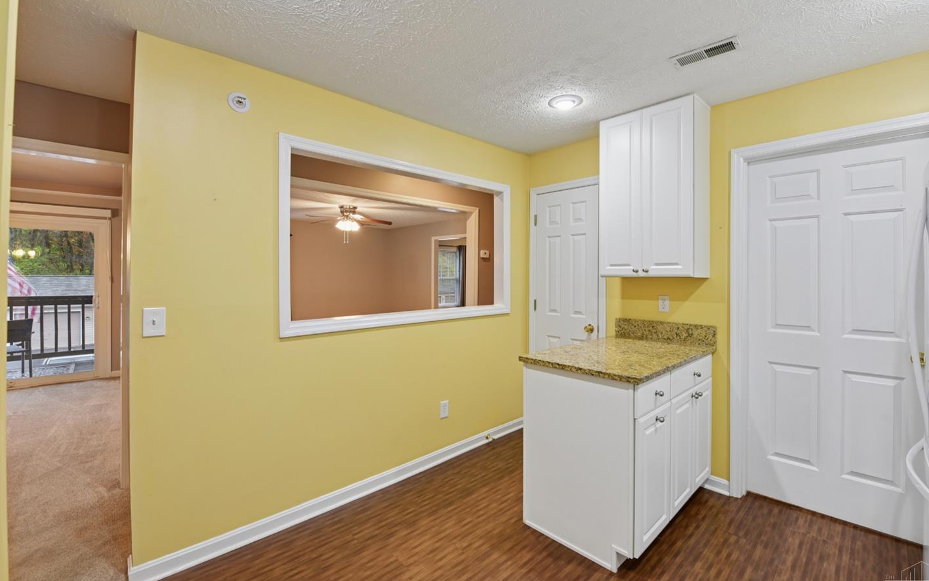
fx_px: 380
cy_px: 287
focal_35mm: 15
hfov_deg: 101.4
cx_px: 480
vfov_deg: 74.8
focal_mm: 14
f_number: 8
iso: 400
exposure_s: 1/20
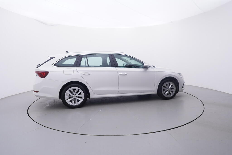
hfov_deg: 77.3
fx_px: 145
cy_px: 78
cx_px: 116
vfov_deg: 56.2
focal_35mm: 22
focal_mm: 15
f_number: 5
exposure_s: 1/80
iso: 200
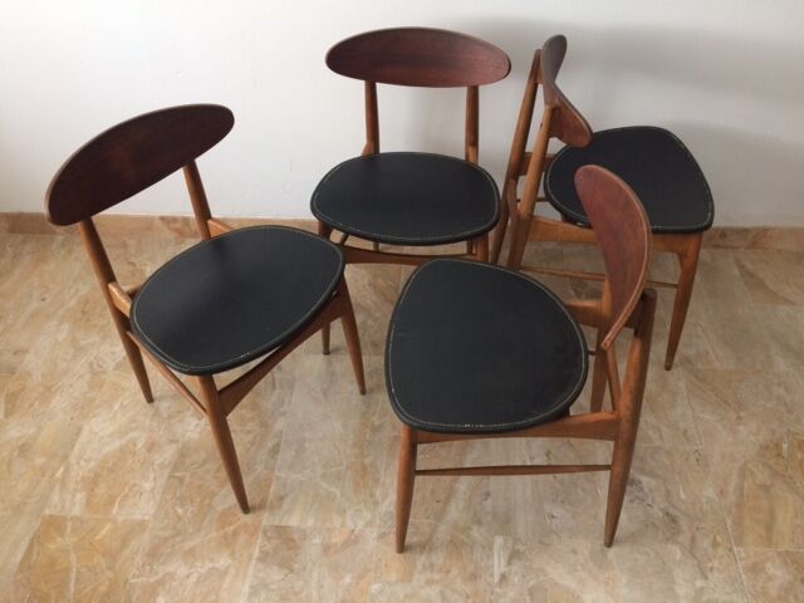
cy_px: 302
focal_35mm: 29
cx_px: 402
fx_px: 674
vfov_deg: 48.2
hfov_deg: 61.7
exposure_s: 1/33
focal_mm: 4.15
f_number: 2.2
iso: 100
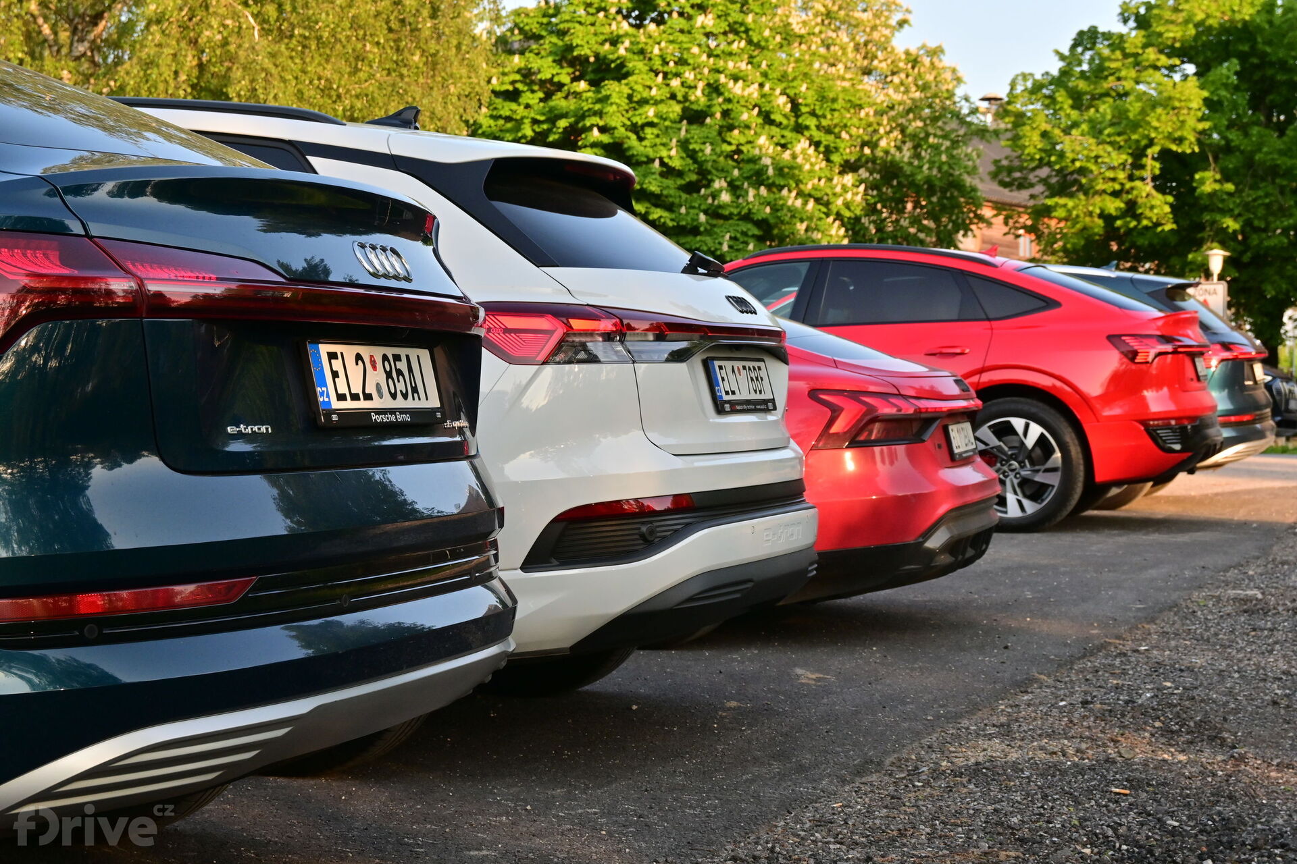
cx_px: 648
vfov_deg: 20.2
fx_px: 2432
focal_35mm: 68
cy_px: 432
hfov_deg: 29.9
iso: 500
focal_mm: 45
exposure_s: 1/320
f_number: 9
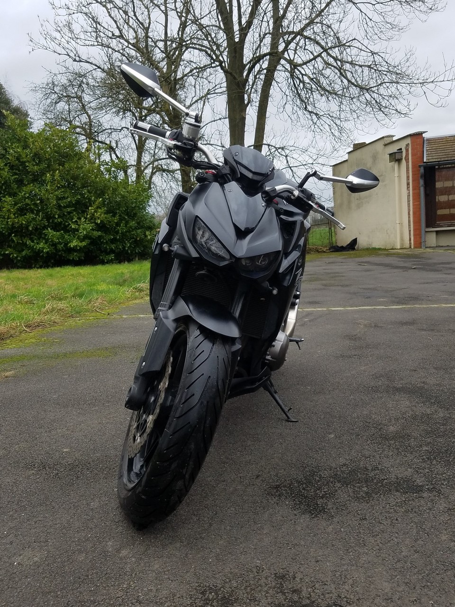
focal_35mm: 26
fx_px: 456
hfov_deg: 53.1
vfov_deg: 67.3
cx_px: 228
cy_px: 304
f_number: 1.7
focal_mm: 4.2
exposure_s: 1/286
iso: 50
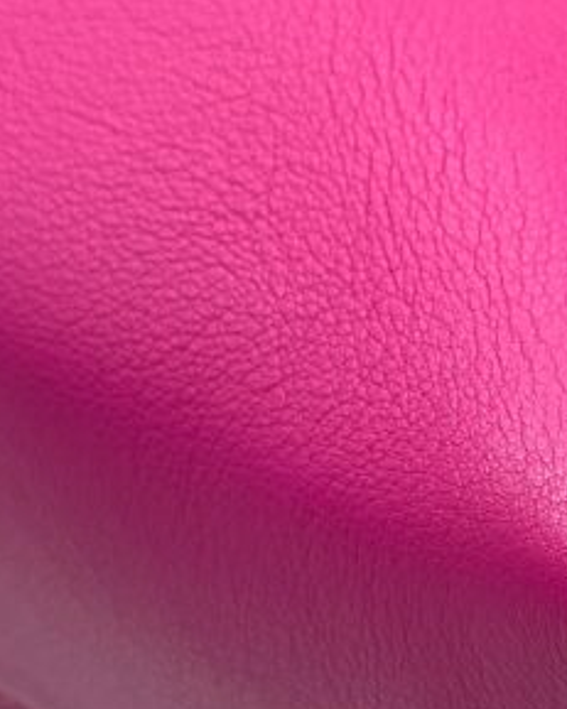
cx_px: 604
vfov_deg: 21.3
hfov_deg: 16.6
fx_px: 1889
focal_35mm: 90
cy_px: 309
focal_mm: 4.25
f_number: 1.8
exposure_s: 1/100
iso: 64
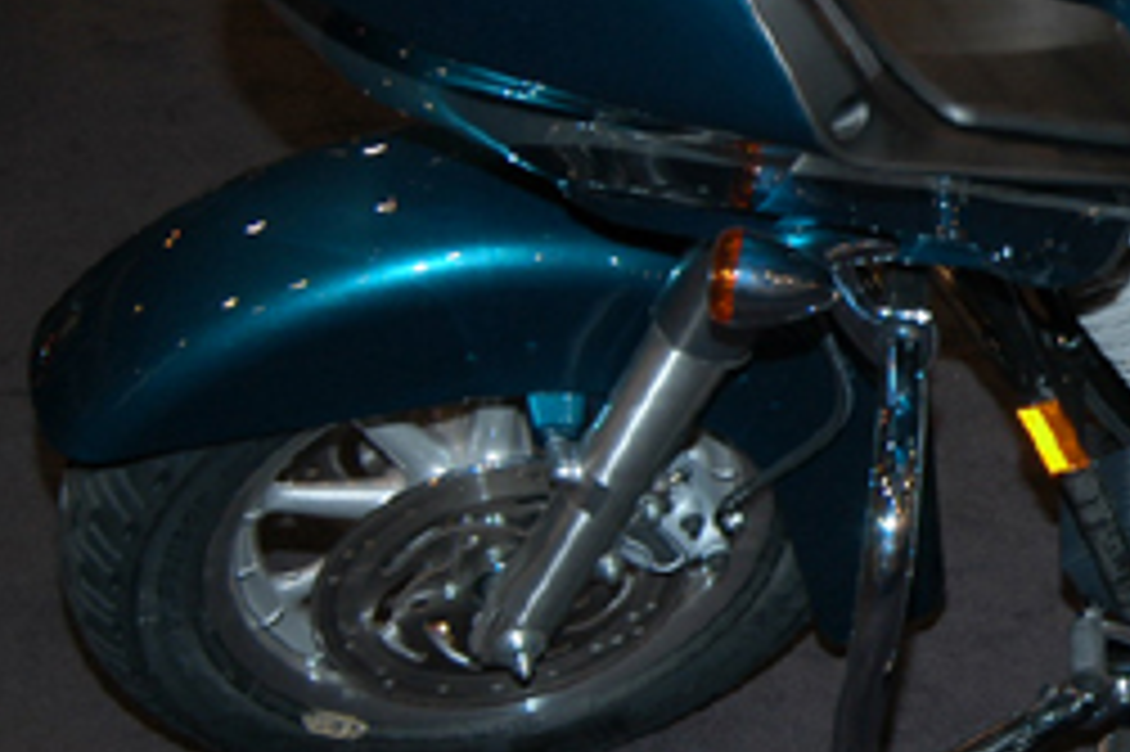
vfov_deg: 14.0
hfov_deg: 19.4
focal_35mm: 97
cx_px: 1483
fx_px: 3043
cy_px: 207
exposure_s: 1/60
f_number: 5
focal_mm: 24
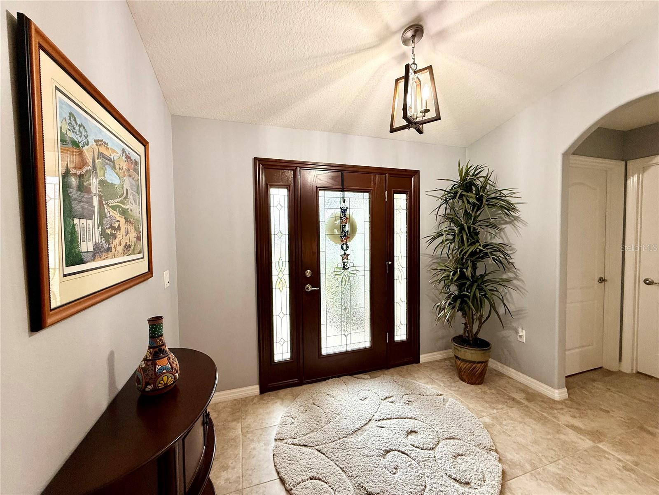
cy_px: 248
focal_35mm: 14
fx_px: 267
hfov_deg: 102.1
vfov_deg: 85.7
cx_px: 330
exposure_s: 1/60
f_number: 2.2
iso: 200
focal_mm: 2.22
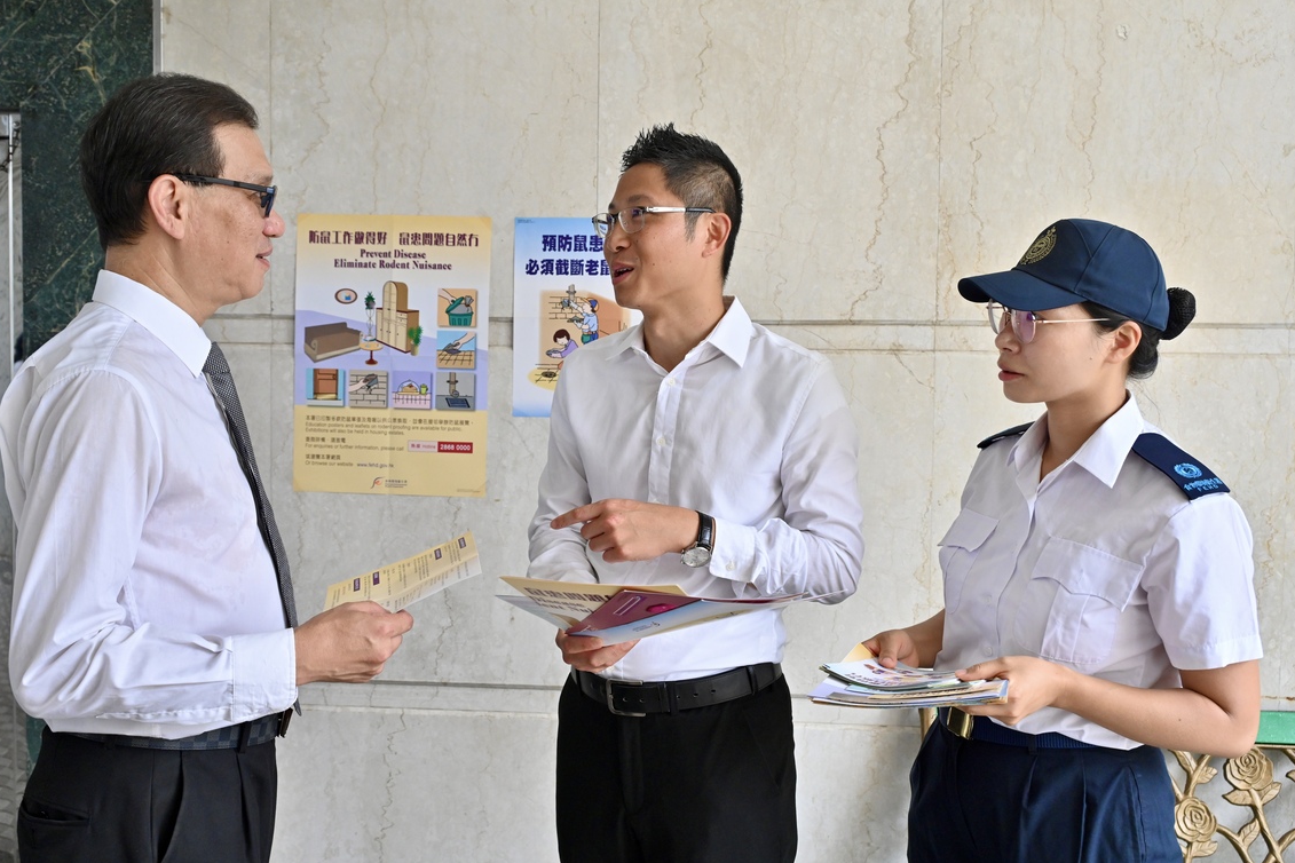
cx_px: 616
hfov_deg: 53.7
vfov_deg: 37.3
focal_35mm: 36
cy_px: 419
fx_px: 1278
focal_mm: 33.5
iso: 1250
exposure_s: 1/400
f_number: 6.3
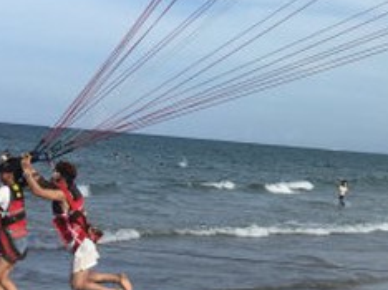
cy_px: -20
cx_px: 371
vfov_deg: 15.5
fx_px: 1041
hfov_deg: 20.5
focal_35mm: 93
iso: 32
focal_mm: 4.15
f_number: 2.2
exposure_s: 1/2475
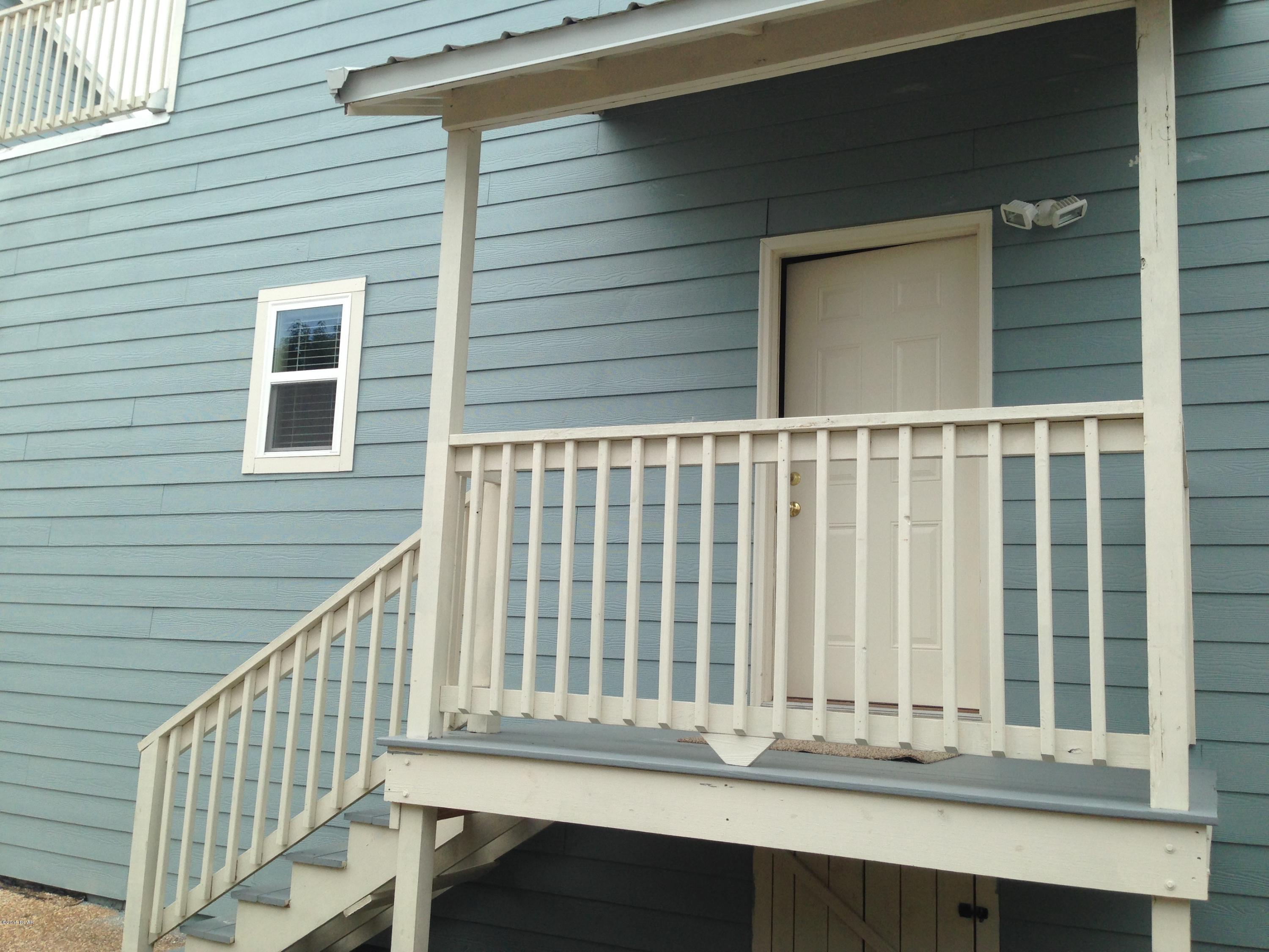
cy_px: 476
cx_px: 634
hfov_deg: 55.4
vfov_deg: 42.9
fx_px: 1210
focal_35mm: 33
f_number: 2.4
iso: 50
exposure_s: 1/686
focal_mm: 4.12
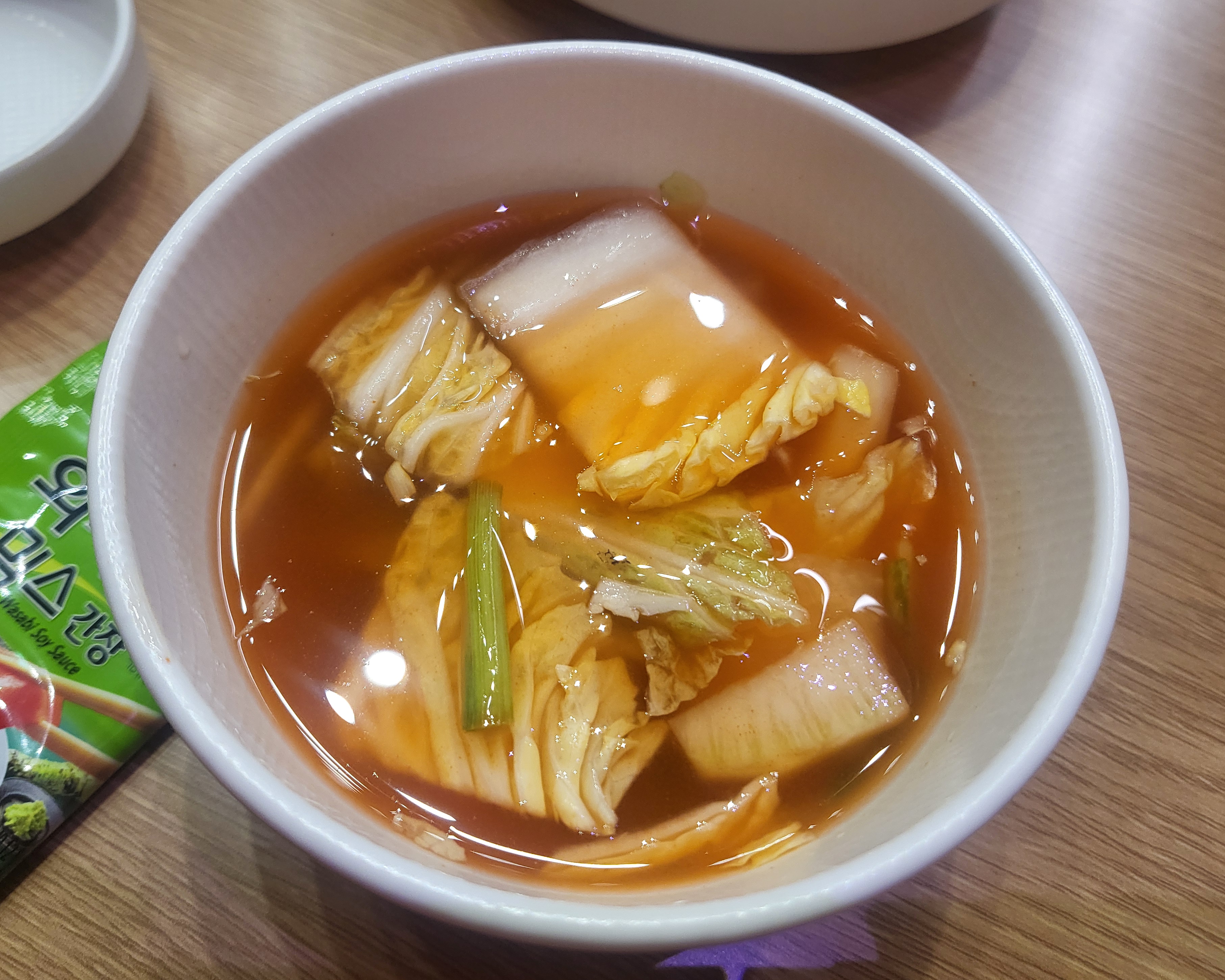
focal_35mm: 28
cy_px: 474
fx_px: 1015
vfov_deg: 51.5
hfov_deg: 62.2
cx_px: 573
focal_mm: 4.25
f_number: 1.8
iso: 200
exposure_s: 1/120
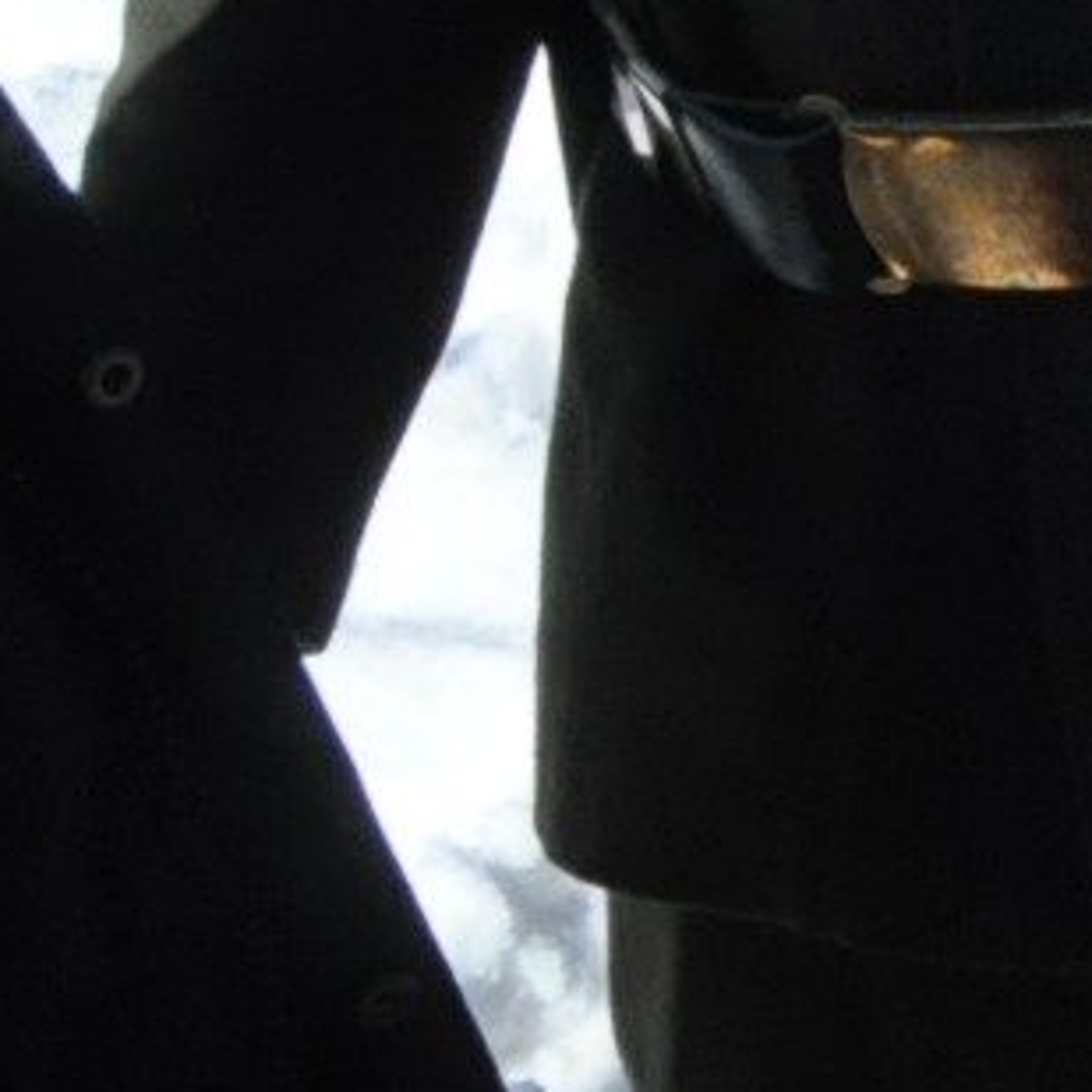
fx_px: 5675
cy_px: -1354
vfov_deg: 9.9
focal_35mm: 159
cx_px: 3633
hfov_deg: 8.5
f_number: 16
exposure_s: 1/1000
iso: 1600
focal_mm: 18
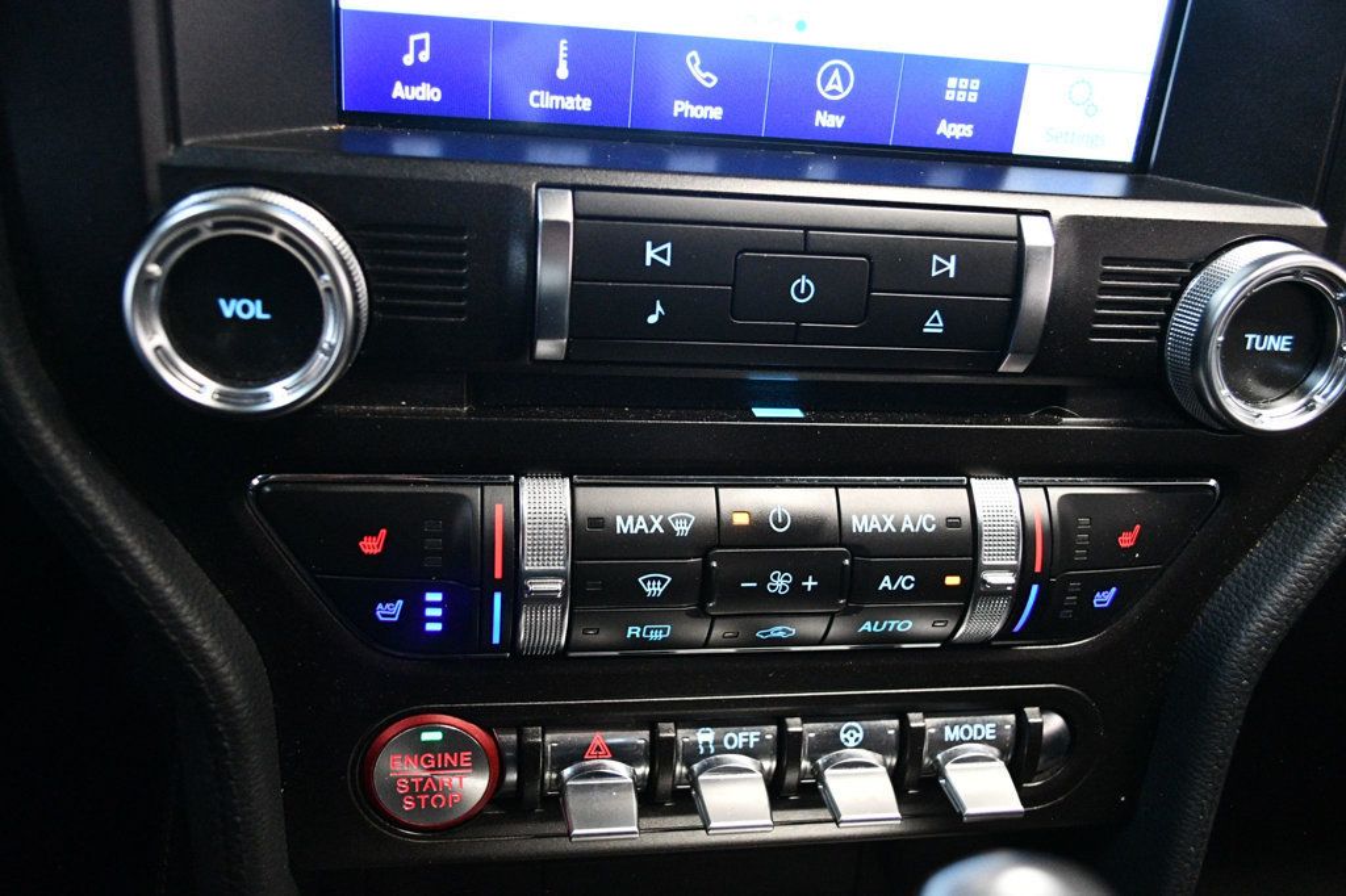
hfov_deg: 61.9
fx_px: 1121
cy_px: 448
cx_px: 673
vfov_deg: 43.6
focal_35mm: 30
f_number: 3.8
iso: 4500
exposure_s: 1/60
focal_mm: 20
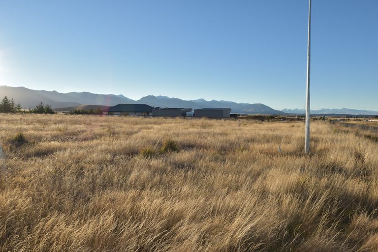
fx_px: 252
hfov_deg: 73.7
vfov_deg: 53.1
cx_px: 189
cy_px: 126
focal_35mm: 24
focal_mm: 16
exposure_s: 1/200
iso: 100
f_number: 10
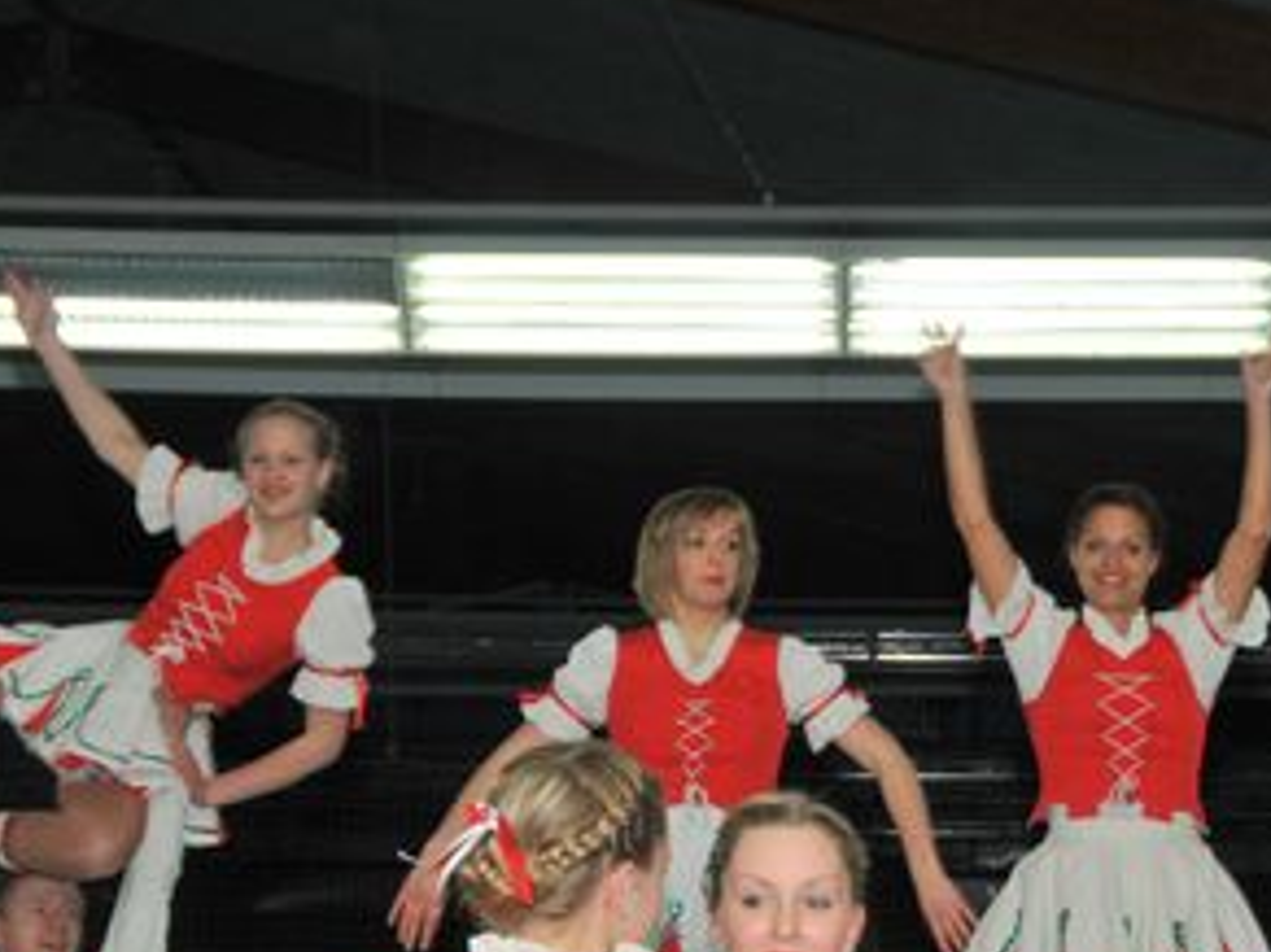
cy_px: 690
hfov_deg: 18.8
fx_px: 3817
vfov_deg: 14.2
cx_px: 926
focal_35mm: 104
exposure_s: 1/125
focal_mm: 42
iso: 400
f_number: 5.6
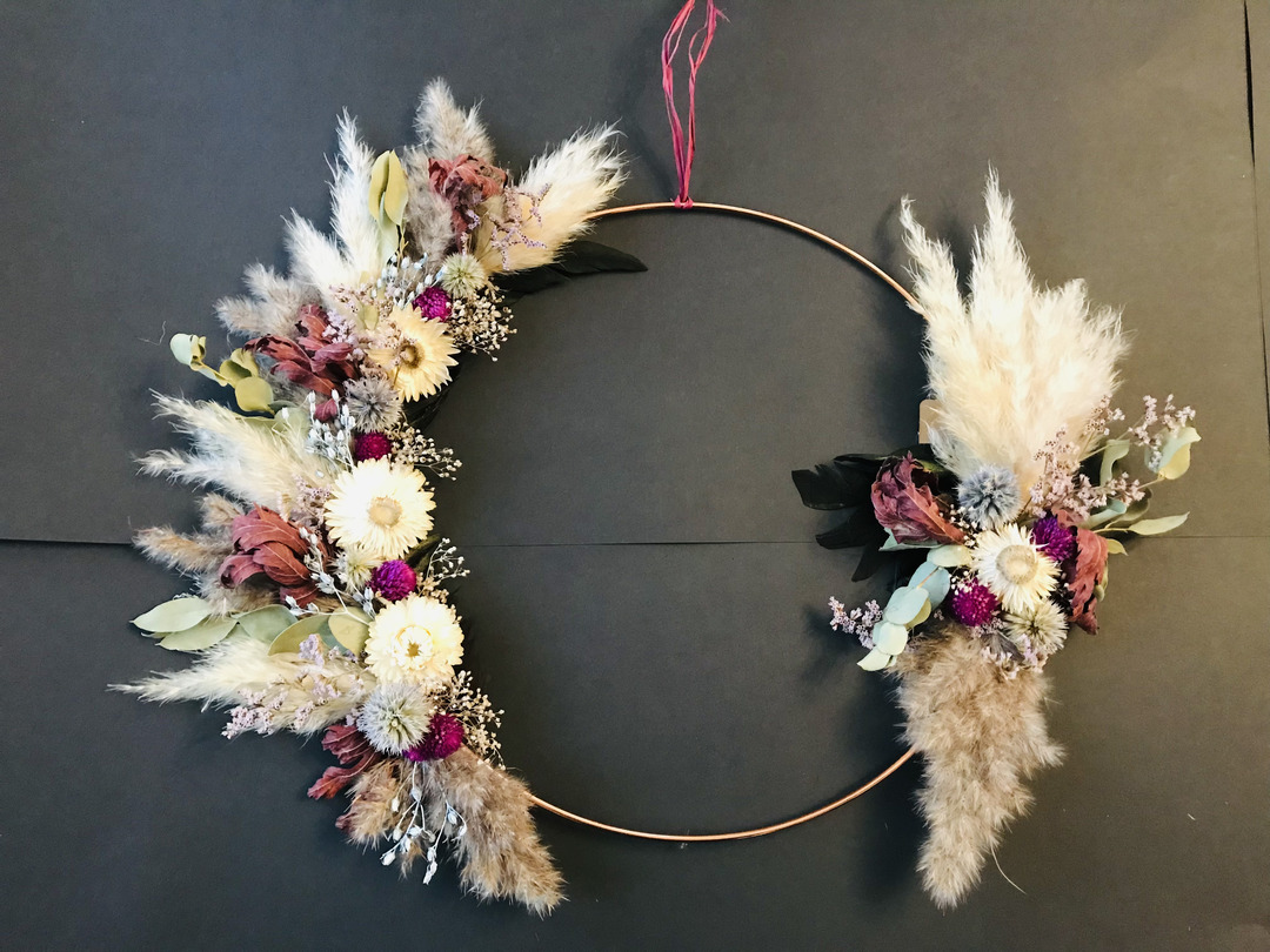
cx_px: 635
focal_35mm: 28
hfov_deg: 63.4
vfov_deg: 49.7
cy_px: 476
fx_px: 1027
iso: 100
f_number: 1.8
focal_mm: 3.99
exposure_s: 1/7
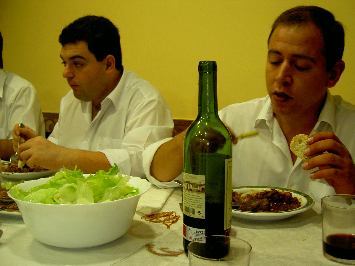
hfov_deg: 47.9
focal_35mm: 39
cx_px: 178
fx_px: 400
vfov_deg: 36.8
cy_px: 133
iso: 100
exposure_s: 1/59.5
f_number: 2.8
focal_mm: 8
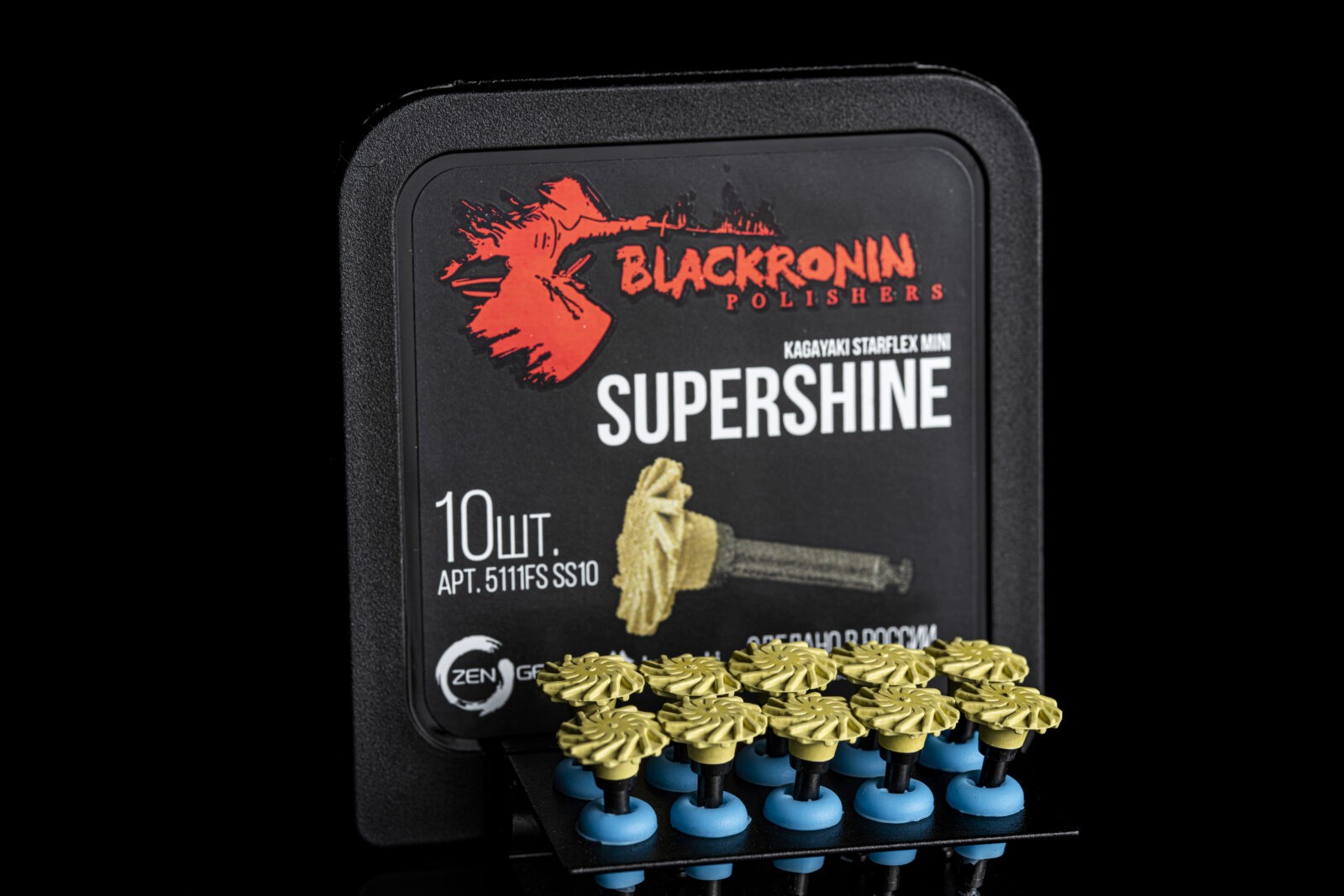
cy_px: 448
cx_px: 672
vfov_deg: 13.0
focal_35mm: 105
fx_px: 3920
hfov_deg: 19.5
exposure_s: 1/160
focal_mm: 105
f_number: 9
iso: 100
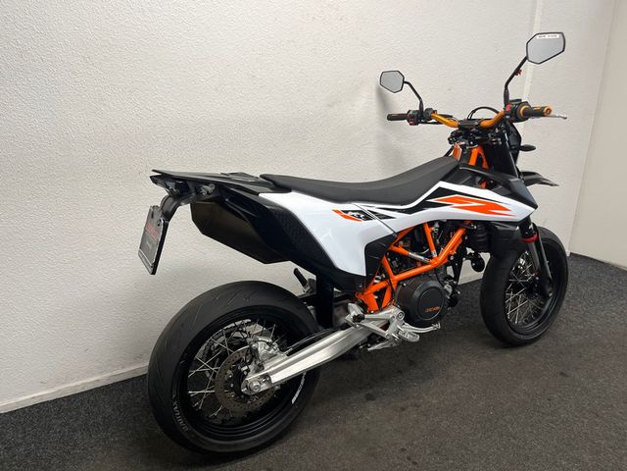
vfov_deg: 53.1
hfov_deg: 67.3
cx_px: 314
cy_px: 236
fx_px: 471
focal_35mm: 26
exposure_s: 1/100
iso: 125
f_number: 1.6
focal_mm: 5.1
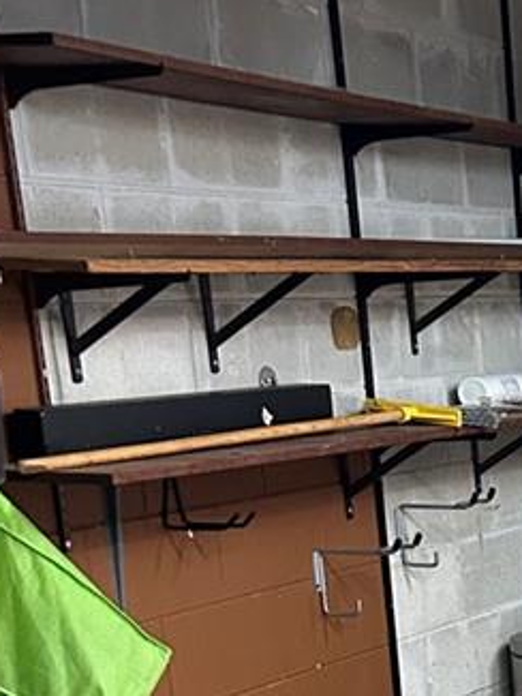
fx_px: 1929
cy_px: 854
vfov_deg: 19.2
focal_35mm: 96
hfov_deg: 13.8
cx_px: 933
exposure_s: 1/60
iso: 320
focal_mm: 5.7
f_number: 1.5
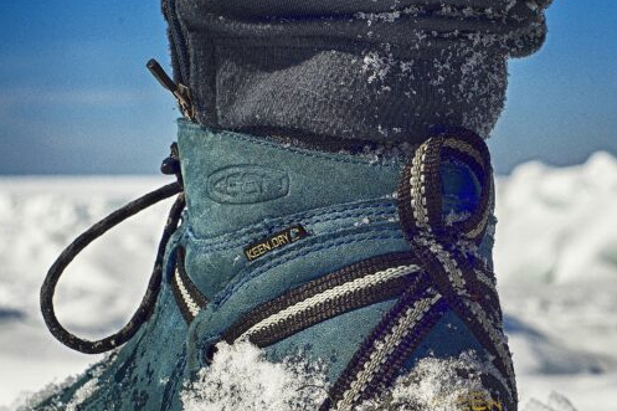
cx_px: 410
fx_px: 1765
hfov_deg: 19.8
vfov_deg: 13.3
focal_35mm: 103
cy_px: 289
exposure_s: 1/500
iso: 200
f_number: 11
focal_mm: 50
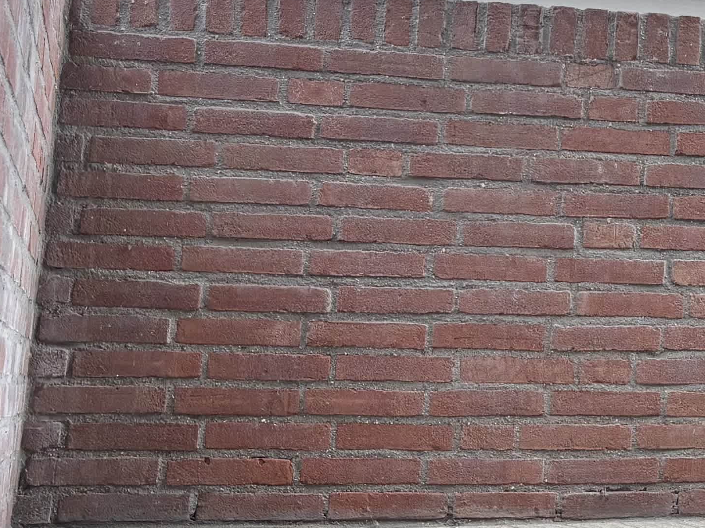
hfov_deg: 17.4
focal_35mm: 103
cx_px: 1015
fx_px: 2097
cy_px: -32
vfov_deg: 14.1
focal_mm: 6
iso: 40
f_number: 1.6
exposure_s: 1/191
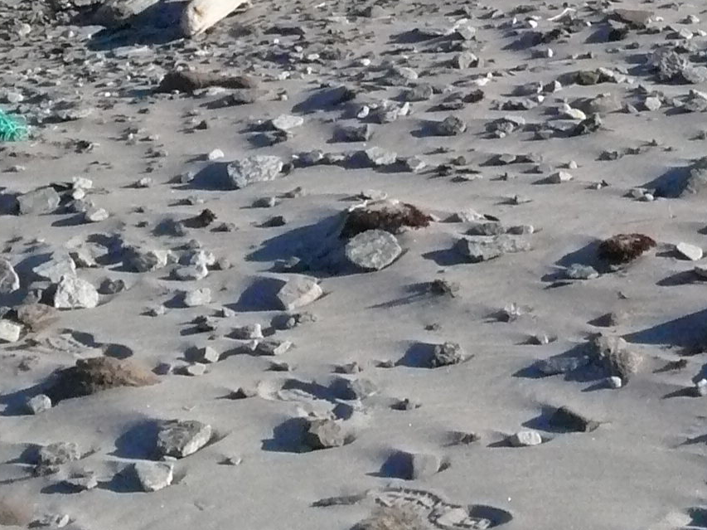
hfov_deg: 14.6
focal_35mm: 134
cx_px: 572
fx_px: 2736
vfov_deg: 10.6
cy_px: -323
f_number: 8
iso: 400
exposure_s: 1/1000
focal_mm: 7.4
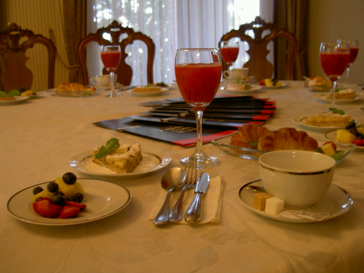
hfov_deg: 47.9
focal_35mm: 39
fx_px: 410
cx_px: 182
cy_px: 136
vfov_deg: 36.8
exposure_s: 1/8
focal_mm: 8
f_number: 2.8
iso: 100
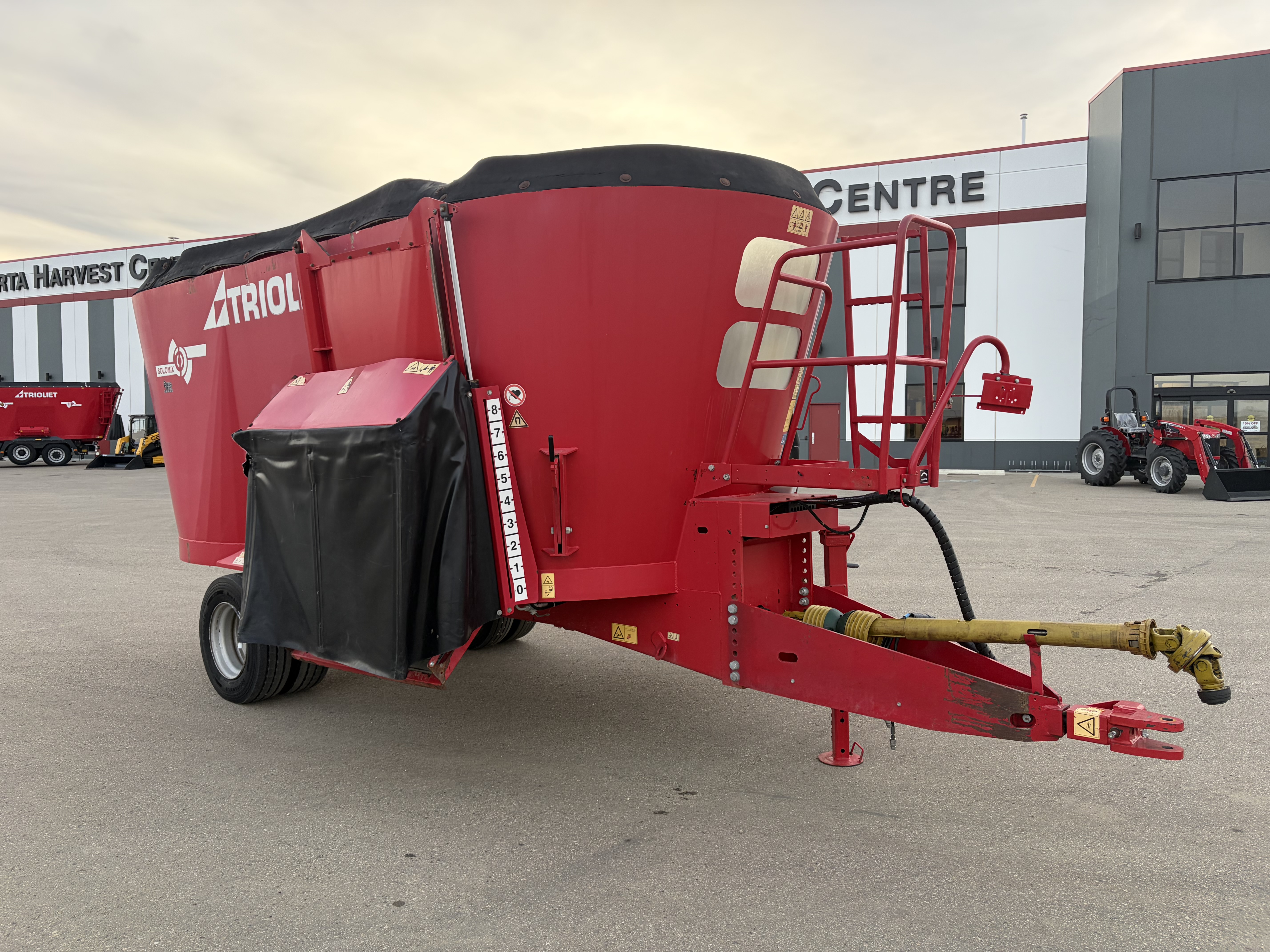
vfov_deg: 53.1
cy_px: 476
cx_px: 635
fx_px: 954
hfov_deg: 67.3
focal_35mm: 26
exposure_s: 1/213
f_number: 1.6
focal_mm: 5.96
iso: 80
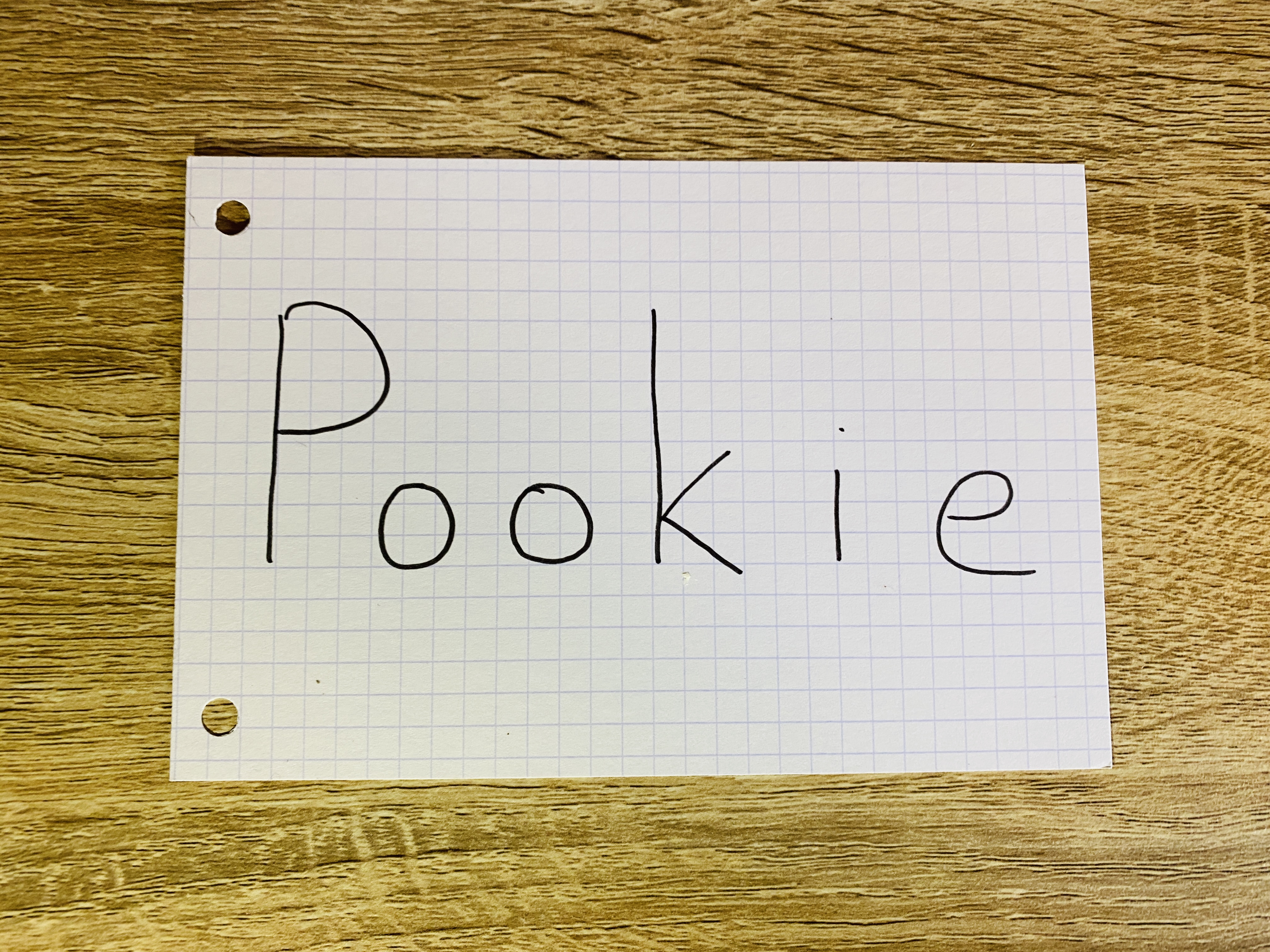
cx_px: 635
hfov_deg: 67.3
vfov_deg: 53.1
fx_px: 954
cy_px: 476
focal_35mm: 26
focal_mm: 4.25
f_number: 1.8
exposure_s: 1/50
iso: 125
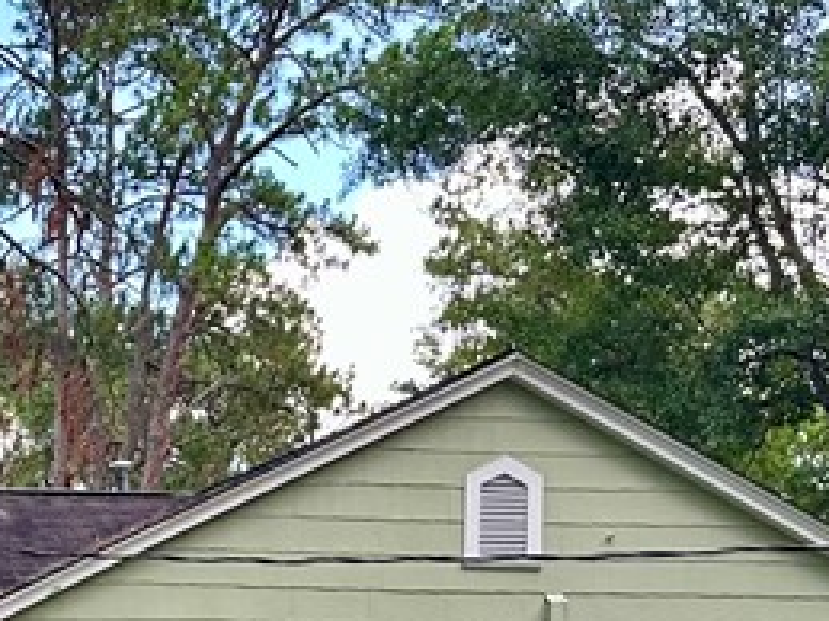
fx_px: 2274
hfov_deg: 19.0
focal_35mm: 95
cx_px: -282
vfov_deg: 14.8
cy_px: 845
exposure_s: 1/284
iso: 80
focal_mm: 6.86
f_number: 1.78
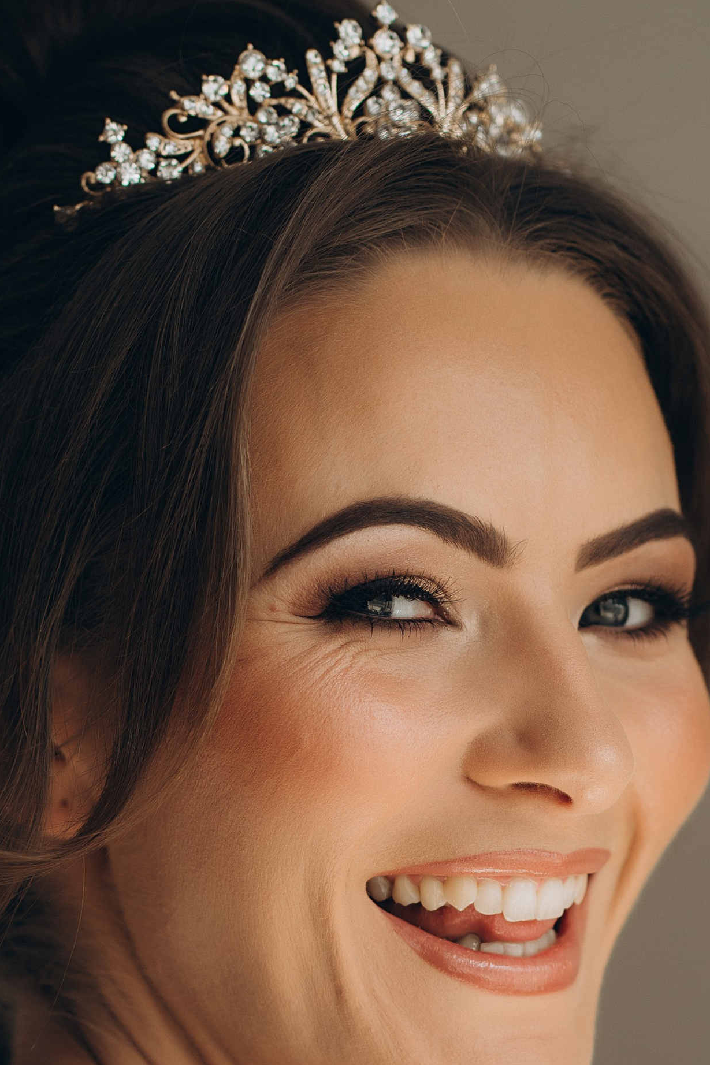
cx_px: 369
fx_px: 5237
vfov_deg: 11.6
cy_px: 919
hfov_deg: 7.8
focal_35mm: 177
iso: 500
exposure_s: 1/1600
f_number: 3.2
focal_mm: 85
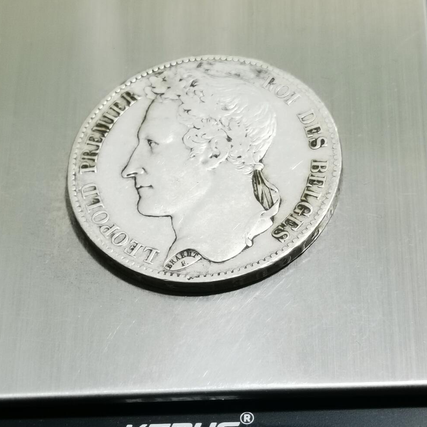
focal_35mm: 89
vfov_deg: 19.5
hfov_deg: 19.5
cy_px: 265
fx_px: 1242
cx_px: 218
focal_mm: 6.67
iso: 160
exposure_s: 1/100
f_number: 1.9
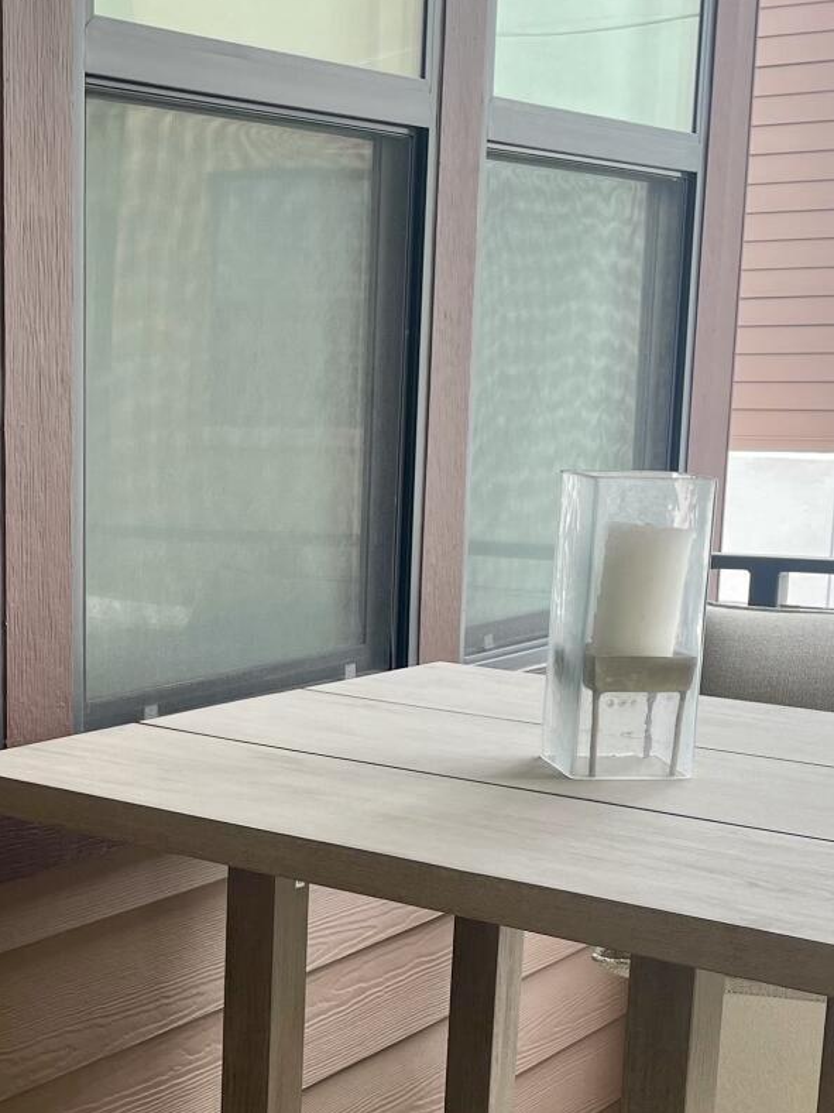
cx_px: 86
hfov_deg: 21.8
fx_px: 2120
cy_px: 838
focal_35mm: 66
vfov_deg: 28.9
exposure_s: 1/216
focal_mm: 4.2
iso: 32
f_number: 1.6
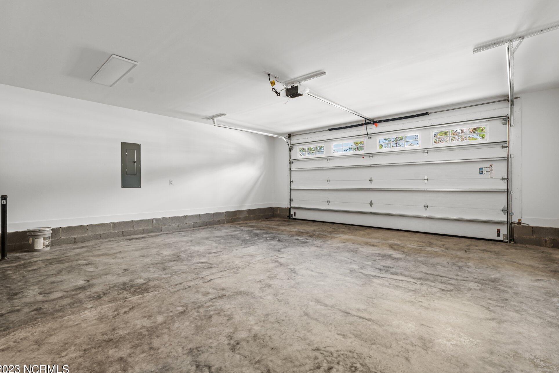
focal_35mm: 17
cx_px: 283
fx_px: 264
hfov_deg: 93.3
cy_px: 189
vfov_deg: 70.4
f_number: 8
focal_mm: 16
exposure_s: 3.2
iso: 320
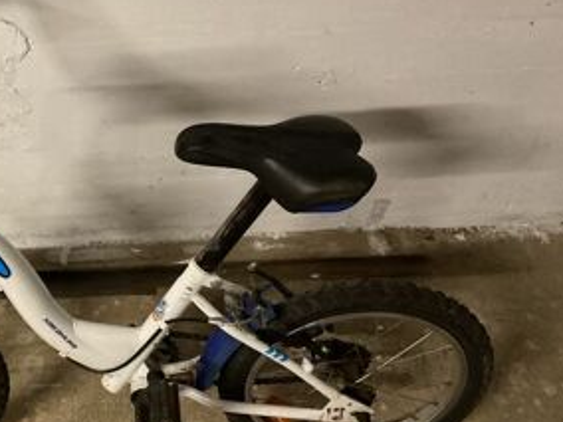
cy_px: 204
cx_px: 99
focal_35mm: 49
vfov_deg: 29.7
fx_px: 797
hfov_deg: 37.3
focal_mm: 3
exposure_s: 1/30
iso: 320
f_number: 1.8
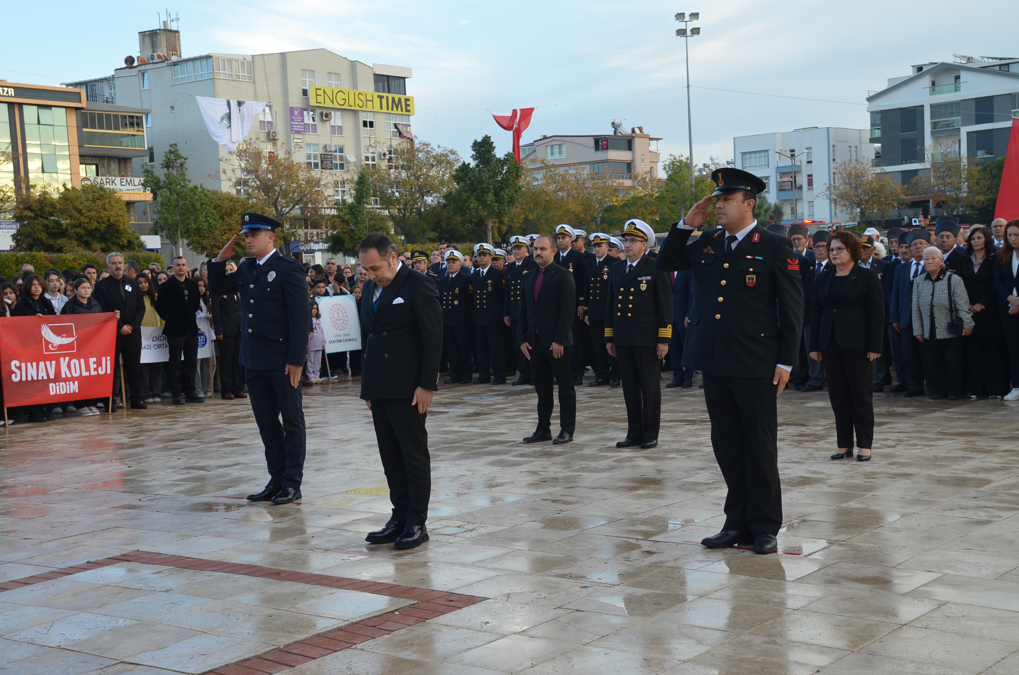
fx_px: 1356
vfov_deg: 28.0
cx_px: 510
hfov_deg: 41.2
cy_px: 338
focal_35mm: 48
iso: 250
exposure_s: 1/125
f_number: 5.6
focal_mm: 32
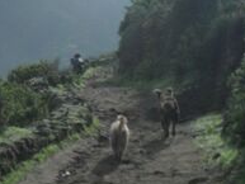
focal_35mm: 147
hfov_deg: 13.4
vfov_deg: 10.1
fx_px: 1041
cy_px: 25
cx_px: 89
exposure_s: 1/180
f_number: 10.8
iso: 80
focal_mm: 11.7
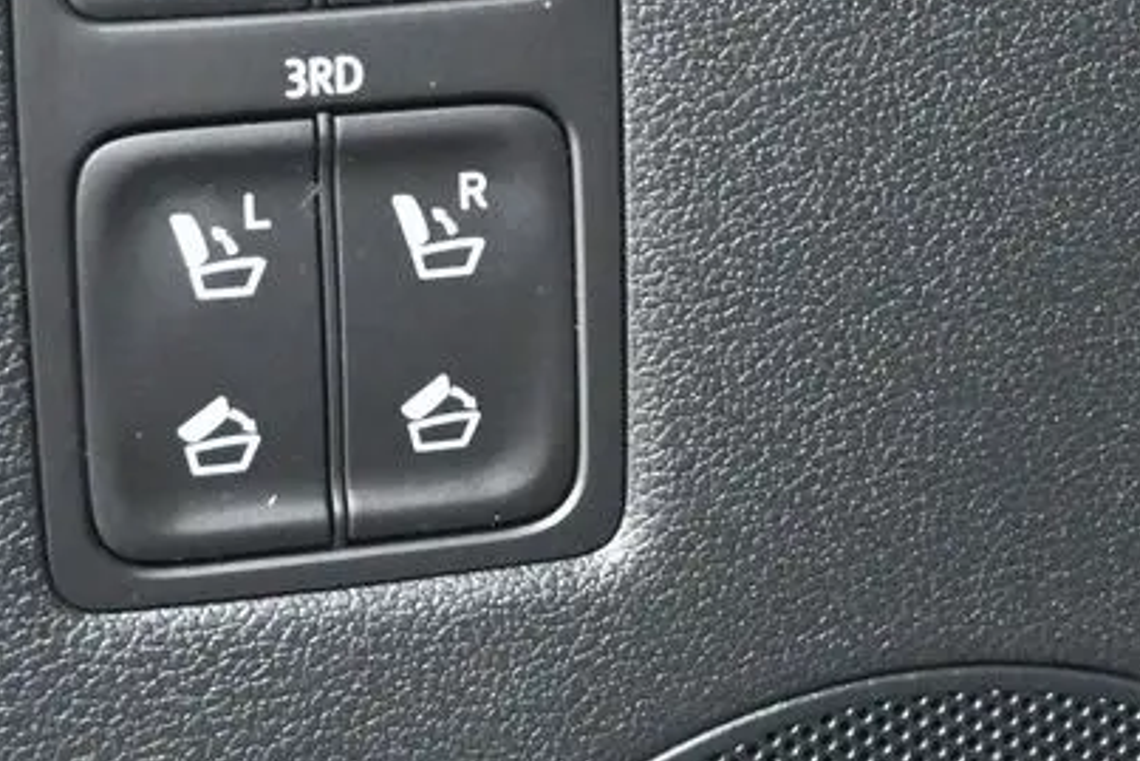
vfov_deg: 14.3
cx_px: 348
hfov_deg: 21.3
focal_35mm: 95
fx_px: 3018
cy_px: 143
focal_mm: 25
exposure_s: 1/40
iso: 12800
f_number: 4.2
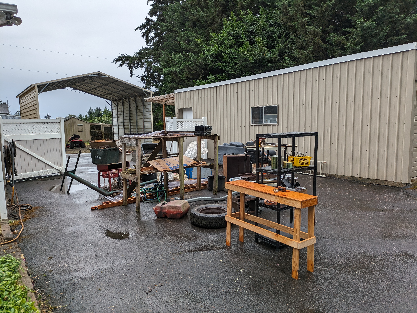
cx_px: 208
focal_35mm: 25
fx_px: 301
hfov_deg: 69.4
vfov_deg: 54.9
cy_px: 156
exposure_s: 1/635
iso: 44
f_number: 1.89
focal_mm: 5.43
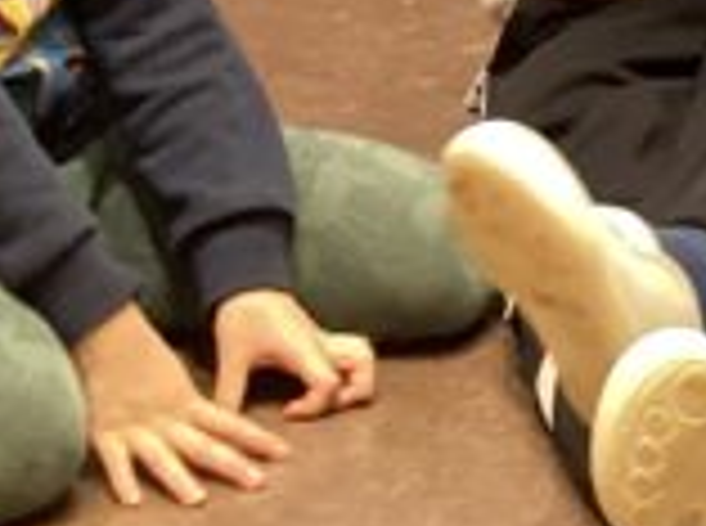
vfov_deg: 9.2
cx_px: 1219
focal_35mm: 152
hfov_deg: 12.1
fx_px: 3093
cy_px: -504
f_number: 2.4
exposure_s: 1/50
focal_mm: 3.3
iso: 160
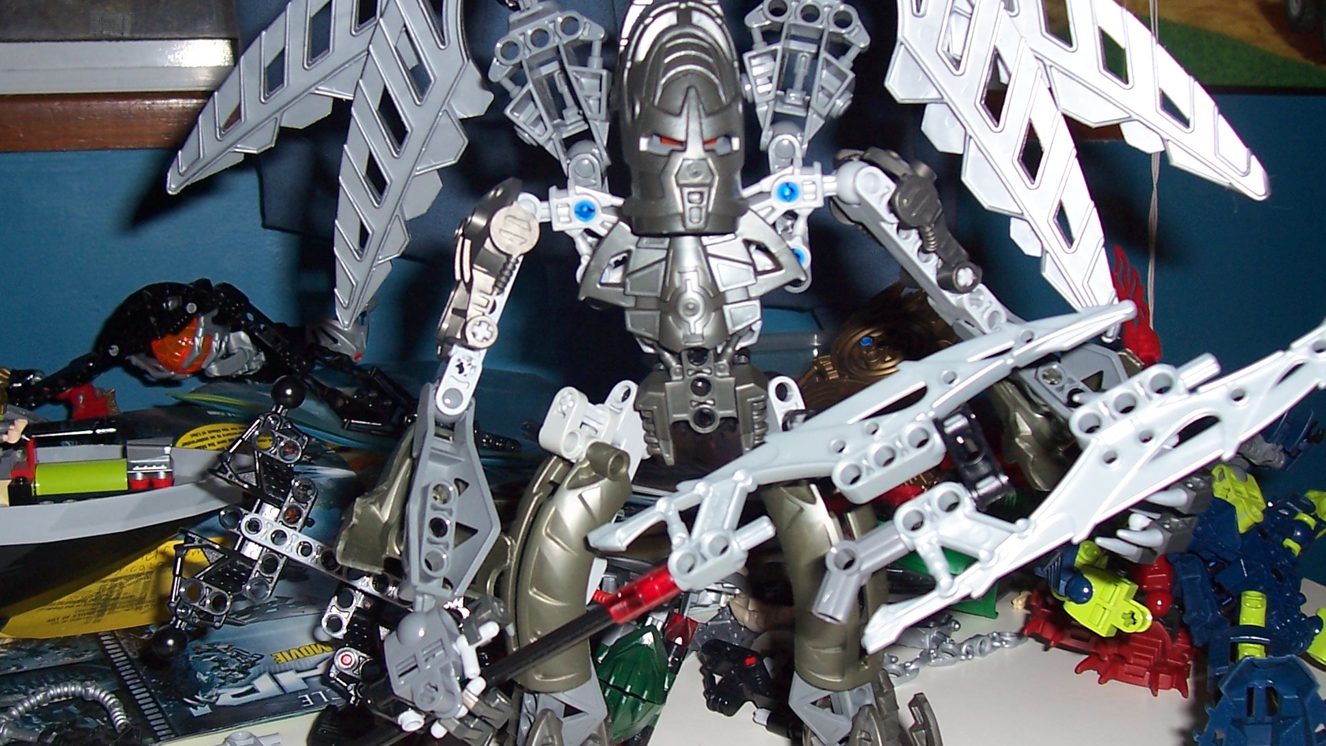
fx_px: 1547
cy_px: 379
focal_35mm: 44
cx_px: 644
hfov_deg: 46.4
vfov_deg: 27.1
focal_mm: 5.6
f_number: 2.7
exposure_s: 1/60
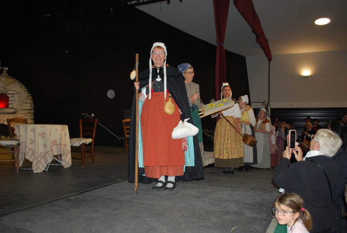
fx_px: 290
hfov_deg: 61.8
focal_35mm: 30
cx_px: 174
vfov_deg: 43.8
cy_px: 116
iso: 220
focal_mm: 20
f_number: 3.8
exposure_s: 1/60
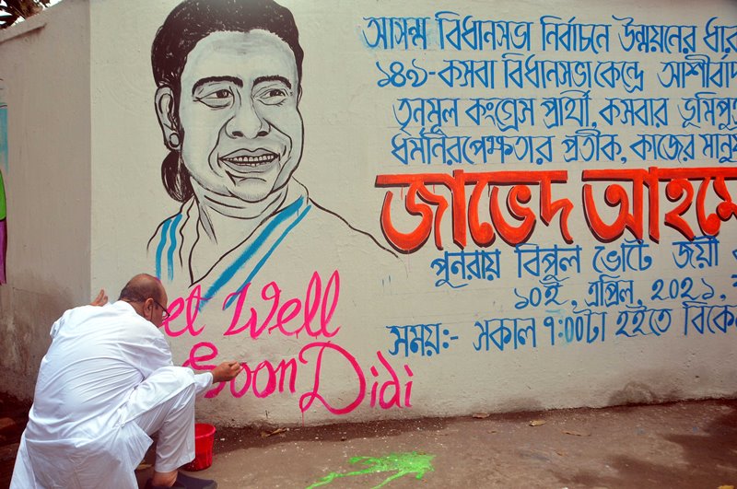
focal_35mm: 27
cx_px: 368
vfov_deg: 47.8
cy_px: 244
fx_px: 552
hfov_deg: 67.5
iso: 250
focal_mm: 18
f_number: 5.6
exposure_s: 1/250
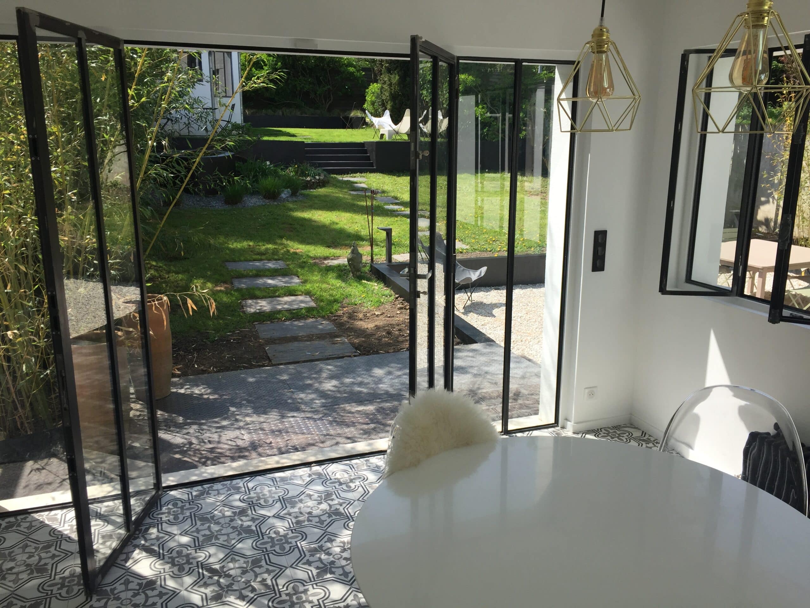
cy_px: 304
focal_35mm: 29
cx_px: 405
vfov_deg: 48.2
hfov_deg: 61.7
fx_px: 679
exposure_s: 1/1236
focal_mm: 4.15
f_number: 2.2
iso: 32
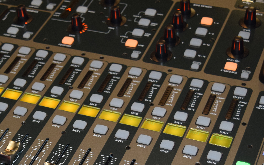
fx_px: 648
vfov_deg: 14.4
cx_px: 64
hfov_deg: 22.8
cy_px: 148
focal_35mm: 90
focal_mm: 29
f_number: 4.2
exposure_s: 1/80
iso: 800
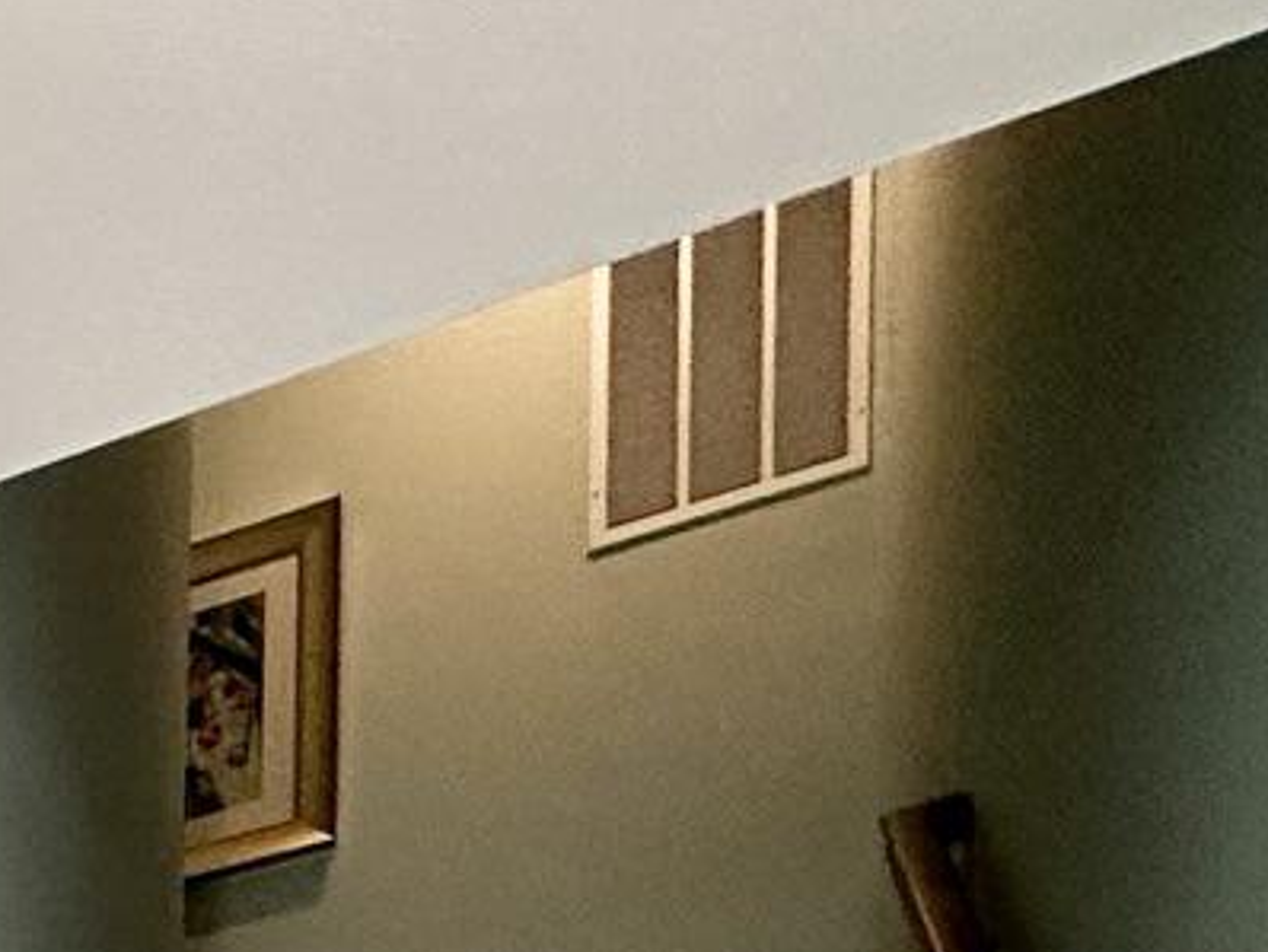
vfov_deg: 13.7
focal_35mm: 72
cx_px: -1370
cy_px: 2375
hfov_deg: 17.6
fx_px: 2639
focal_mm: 2.22
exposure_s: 1/120
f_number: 2.2
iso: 50
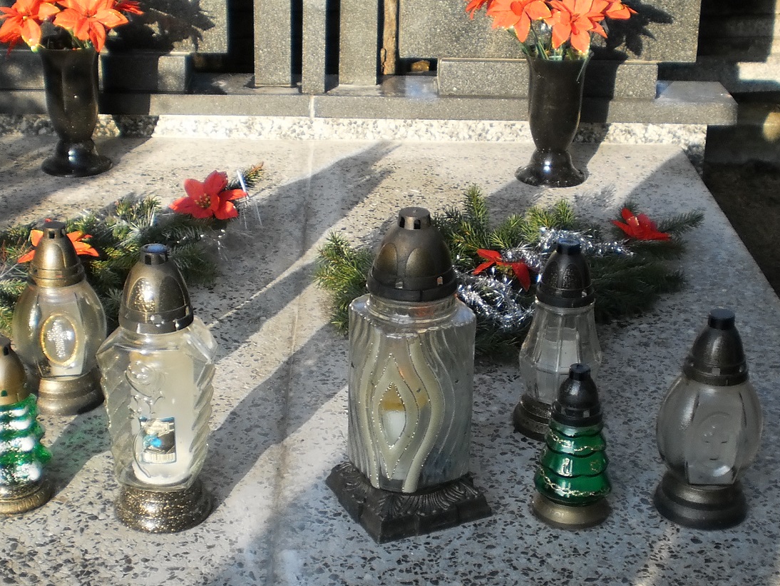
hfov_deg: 30.3
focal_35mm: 64
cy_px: 221
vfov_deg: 22.9
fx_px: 1442
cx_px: 374
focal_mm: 6.3
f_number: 3.1
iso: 100
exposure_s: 1/250
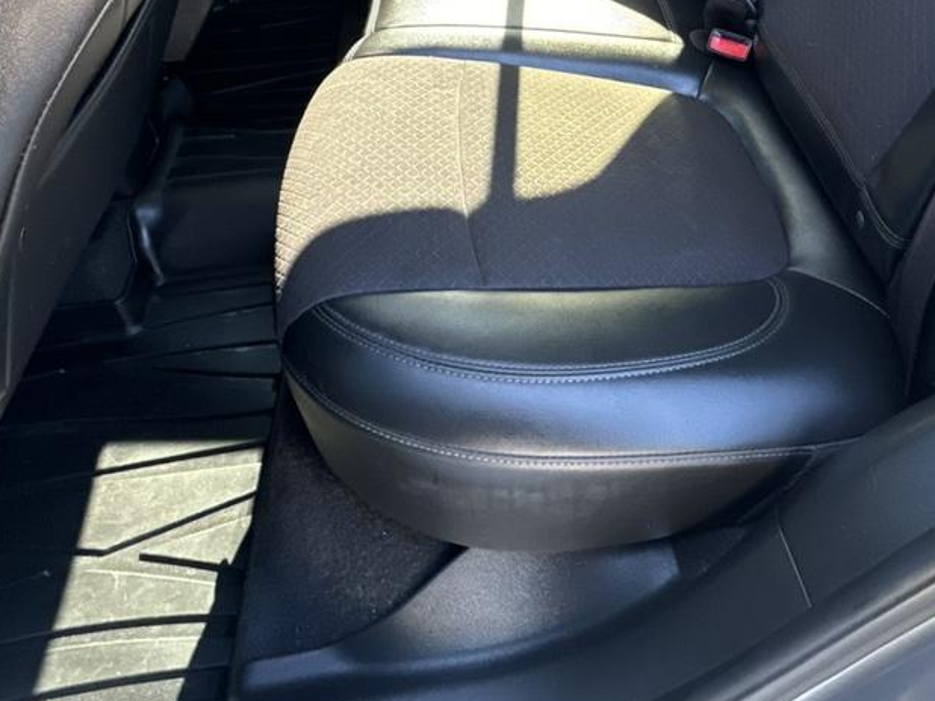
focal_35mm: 29
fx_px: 783
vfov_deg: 41.7
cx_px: 563
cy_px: -5
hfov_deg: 61.1
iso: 320
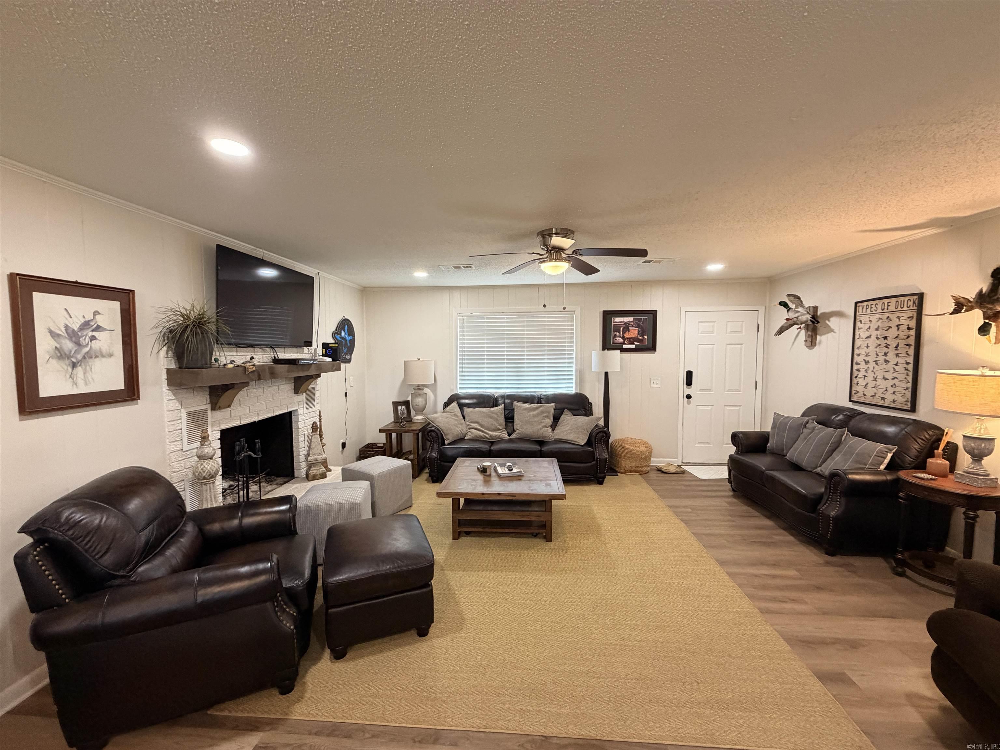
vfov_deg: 85.7
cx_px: 500
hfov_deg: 102.1
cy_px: 375
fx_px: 404
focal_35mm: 14
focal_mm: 2.22
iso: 400
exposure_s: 1/60
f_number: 2.2
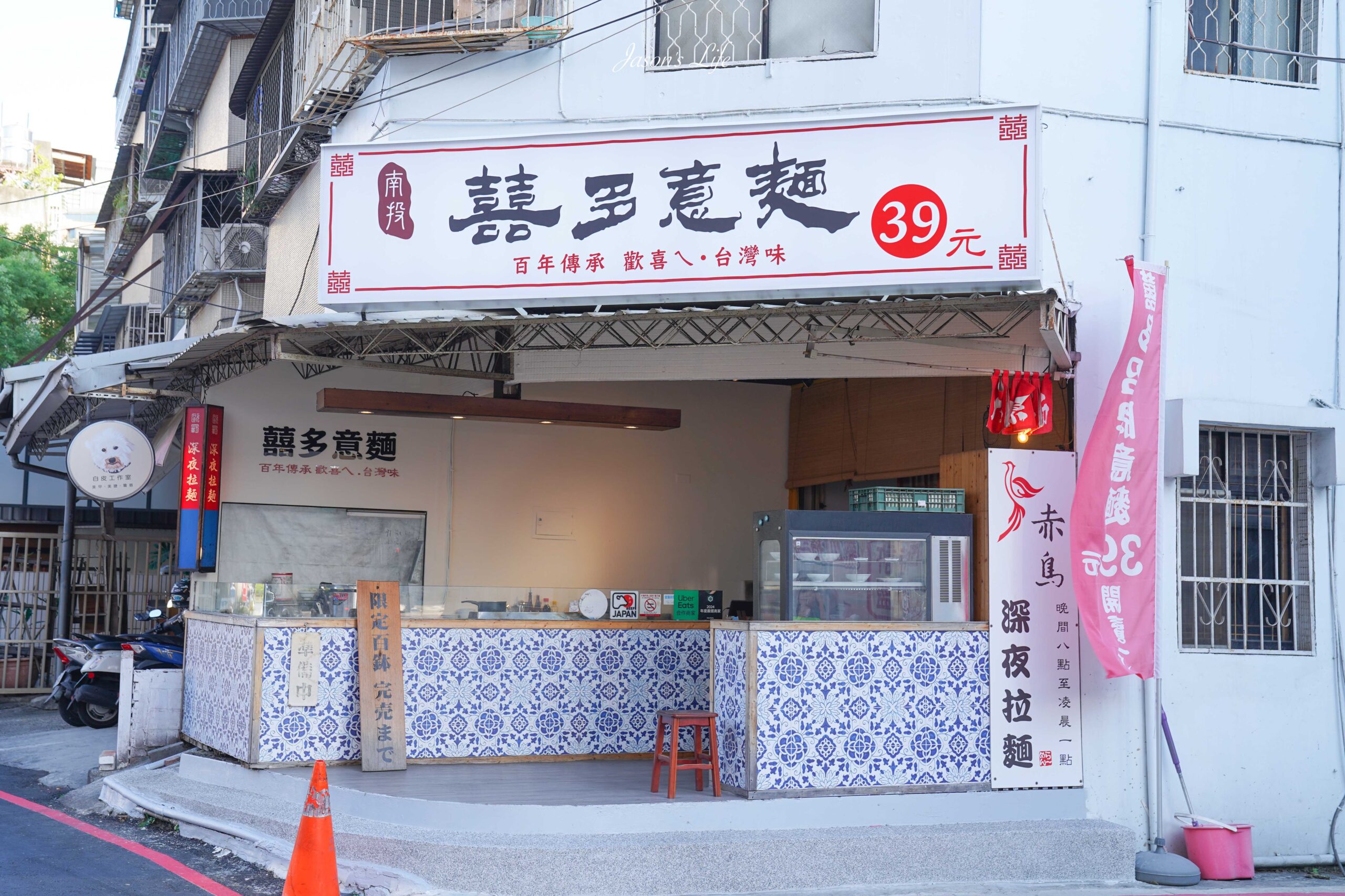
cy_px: 448
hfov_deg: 43.6
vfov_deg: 29.9
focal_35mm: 45
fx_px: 1681
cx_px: 672
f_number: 4.5
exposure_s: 1/100
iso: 100
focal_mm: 45
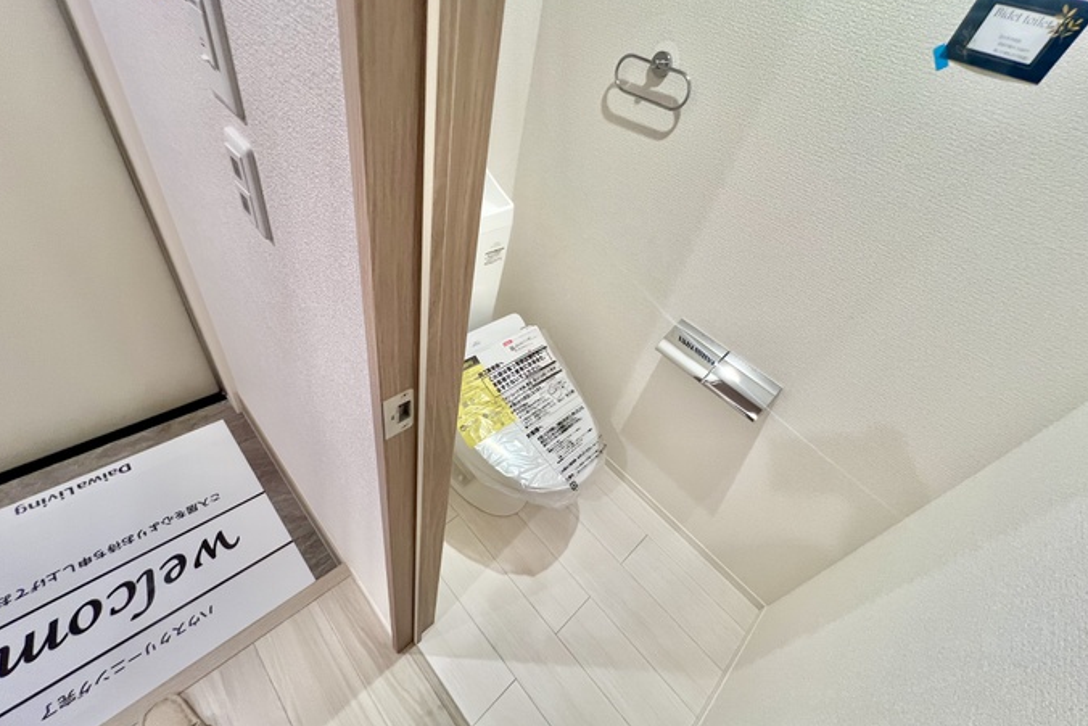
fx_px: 423
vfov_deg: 81.2
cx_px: 552
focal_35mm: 14
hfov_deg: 104.2
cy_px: 350
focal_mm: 1.57
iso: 125
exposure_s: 1/60
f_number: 1.8
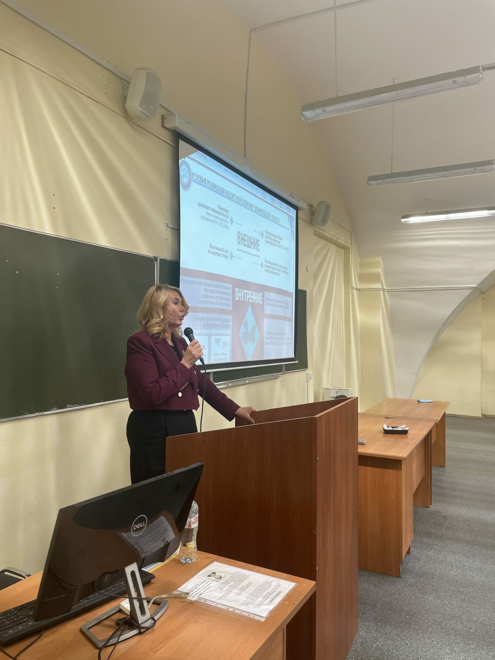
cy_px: 330
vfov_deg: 67.3
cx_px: 248
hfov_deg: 53.1
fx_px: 496
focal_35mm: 26
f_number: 1.6
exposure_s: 1/100
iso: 100
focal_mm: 4.2
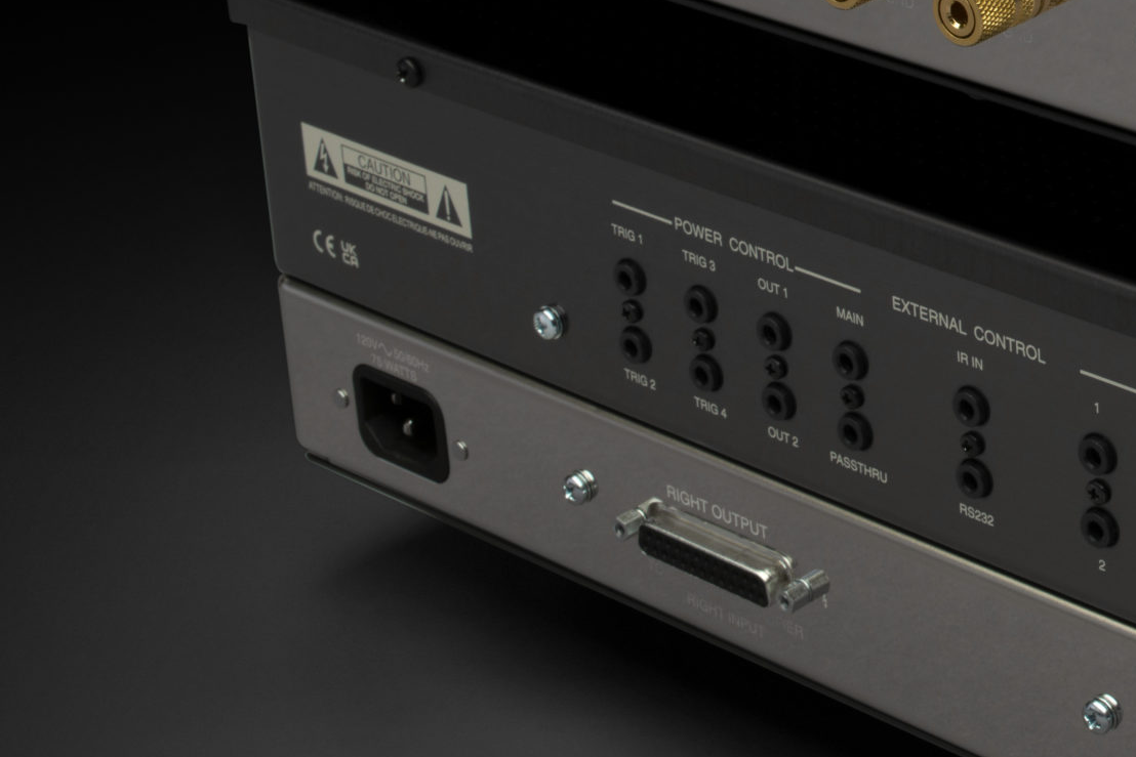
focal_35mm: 104
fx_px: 3282
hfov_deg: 18.8
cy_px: 205
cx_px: 1263
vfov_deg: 13.1
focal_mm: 45
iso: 200
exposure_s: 1/80
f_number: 20
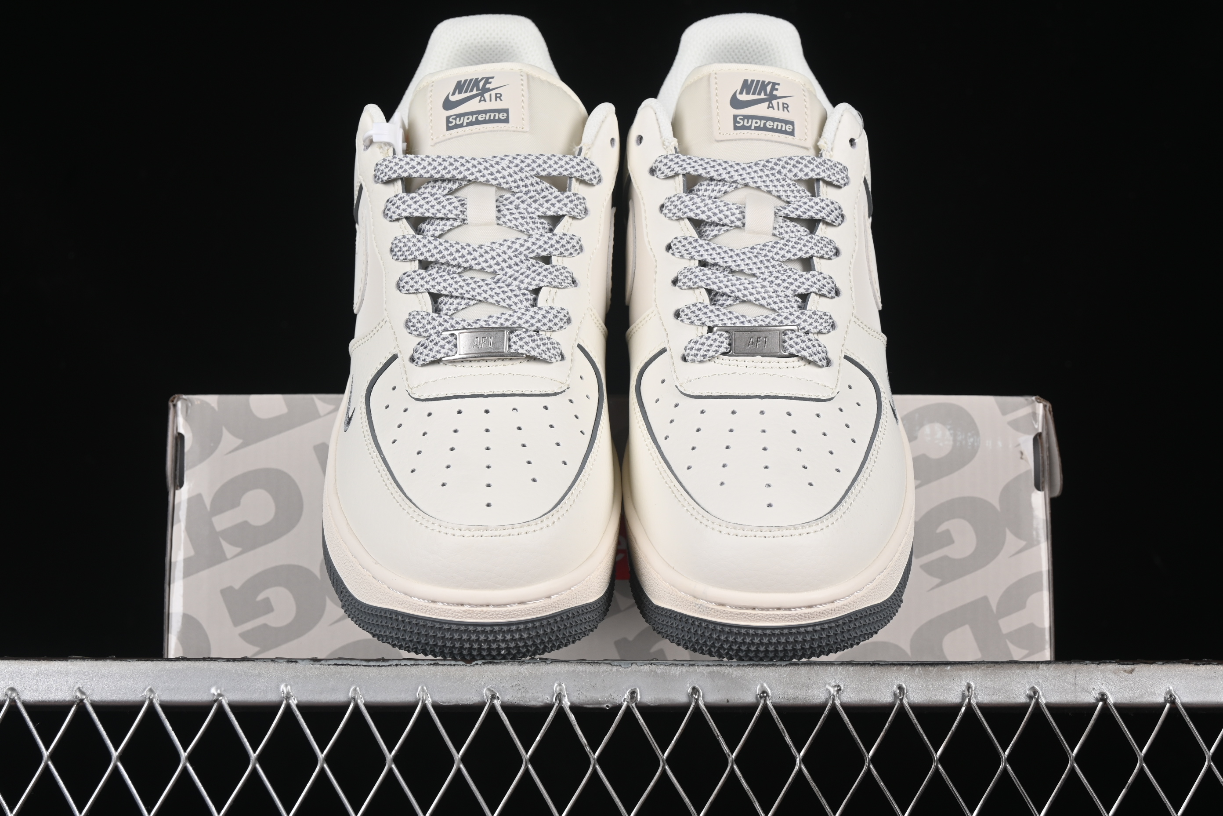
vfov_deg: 18.2
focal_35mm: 75
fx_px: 2548
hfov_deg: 27.0
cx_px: 612
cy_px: 408
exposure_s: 1/100
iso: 160
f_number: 8
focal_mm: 50
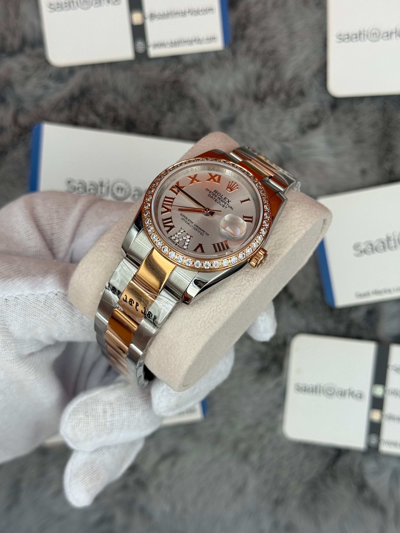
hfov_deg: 30.3
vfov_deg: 39.7
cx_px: 200
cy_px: 266
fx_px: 740
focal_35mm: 48
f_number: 1.78
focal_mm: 6.76
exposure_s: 1/1013
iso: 64
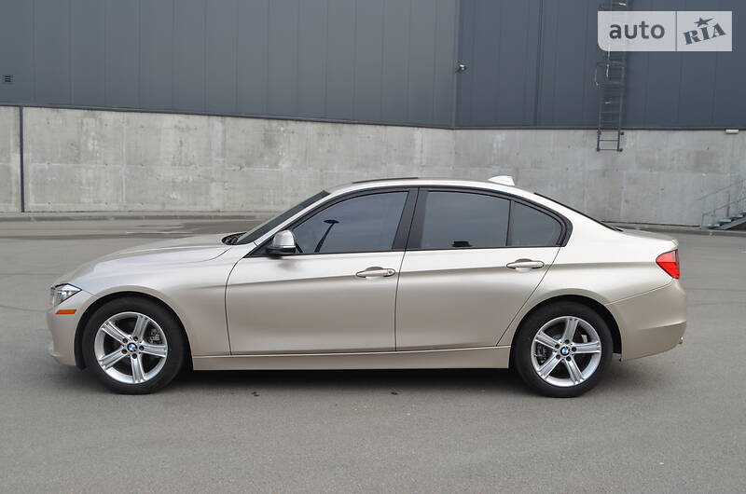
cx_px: 373
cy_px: 247
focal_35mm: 33
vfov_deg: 39.8
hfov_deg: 57.3
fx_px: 682
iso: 100
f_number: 7.1
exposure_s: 1/125
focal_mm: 22
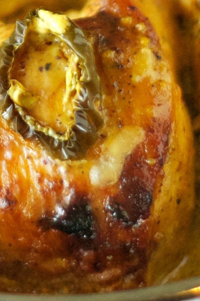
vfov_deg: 8.3
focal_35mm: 244
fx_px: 2037
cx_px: -35
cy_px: -108
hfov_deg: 5.6
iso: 1600
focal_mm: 50
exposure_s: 1/320
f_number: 2.2
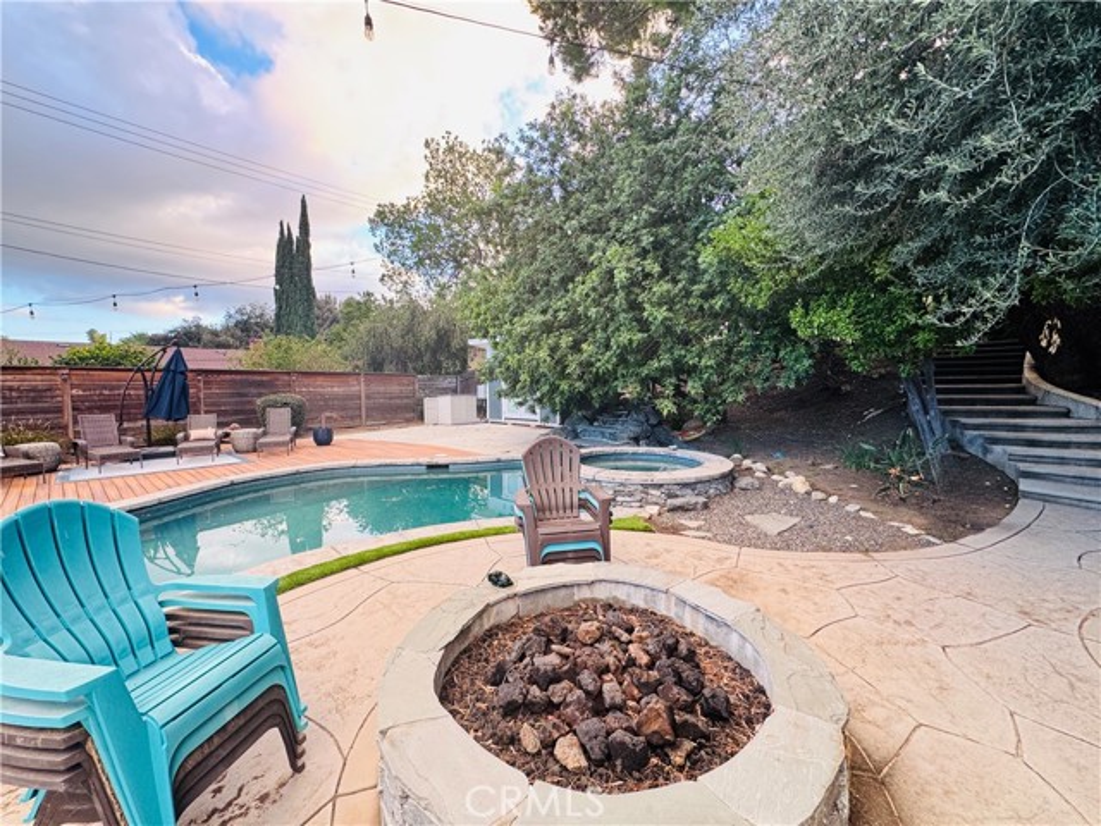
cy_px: 413
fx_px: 445
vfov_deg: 85.7
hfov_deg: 102.1
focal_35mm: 14
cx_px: 550
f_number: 2.2
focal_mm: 2.22
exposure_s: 1/99
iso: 125
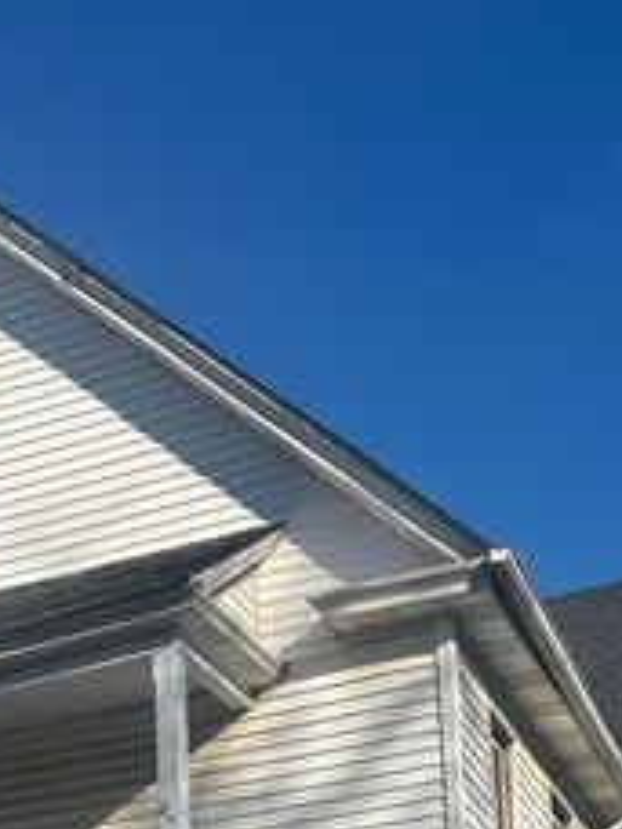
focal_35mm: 76
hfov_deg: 19.2
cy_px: 1064
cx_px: 109
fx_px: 1821
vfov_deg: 23.0
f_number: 1.5
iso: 50
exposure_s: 1/6579
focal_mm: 5.7
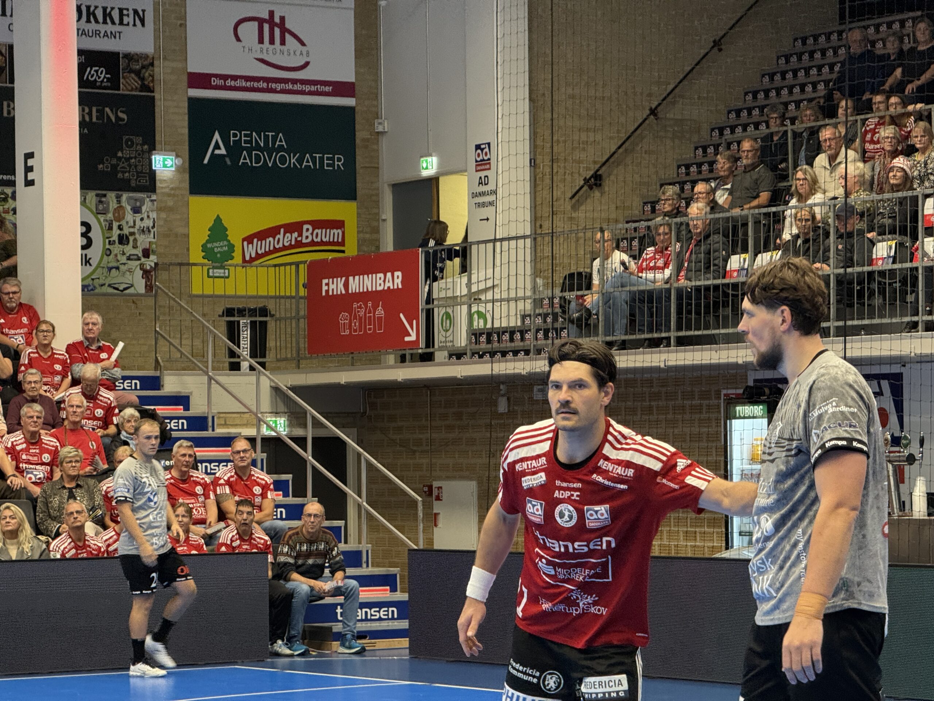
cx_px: 467
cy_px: 350
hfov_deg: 16.4
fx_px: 3238
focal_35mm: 120
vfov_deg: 12.3
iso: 400
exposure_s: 1/95
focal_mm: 15.66
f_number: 2.8
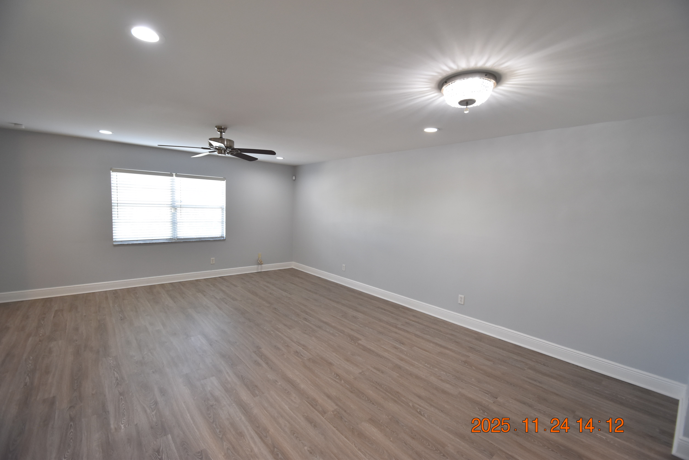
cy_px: 230
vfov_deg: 77.3
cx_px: 344
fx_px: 287
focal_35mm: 15
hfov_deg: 100.4
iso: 800
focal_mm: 10
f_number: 3.5
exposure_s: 1/90
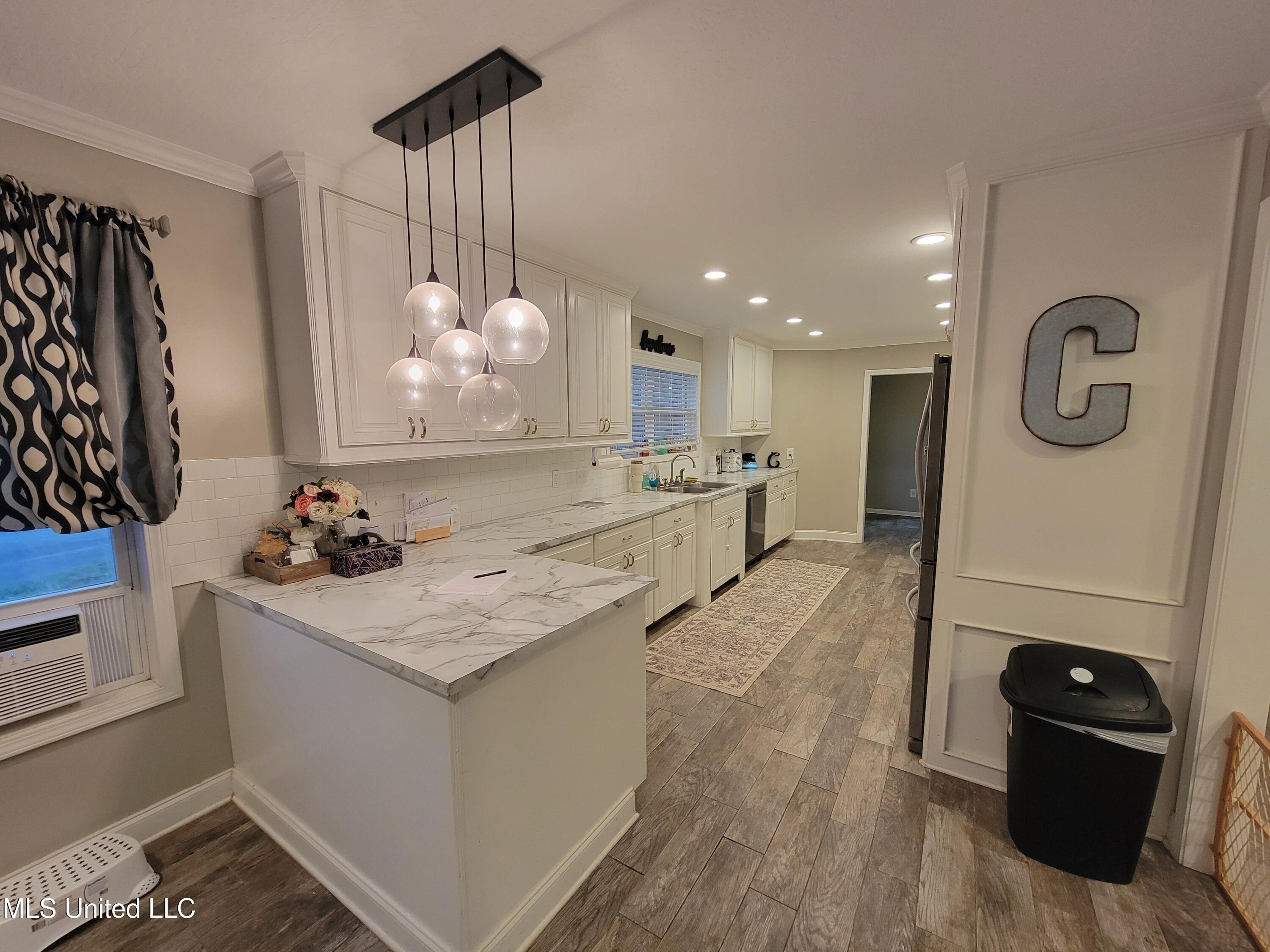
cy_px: 476
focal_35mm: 13
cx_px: 635
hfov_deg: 106.2
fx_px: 477
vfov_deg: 89.9
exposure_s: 1/60
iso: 200
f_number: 2.2
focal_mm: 2.2
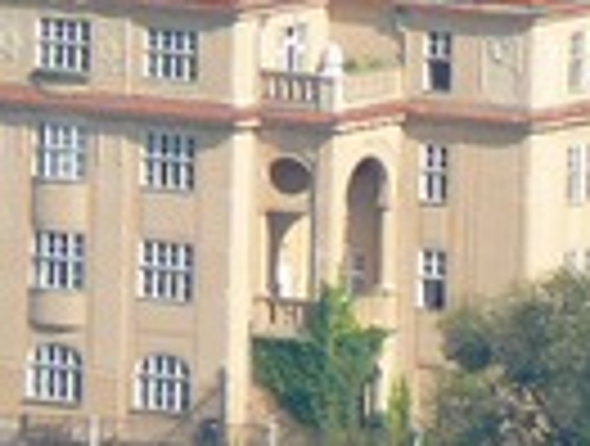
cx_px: 1081
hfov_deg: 0.8
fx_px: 40950
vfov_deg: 0.6
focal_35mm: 2396
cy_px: 973
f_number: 4.5
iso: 100
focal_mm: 88.8
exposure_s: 1/200
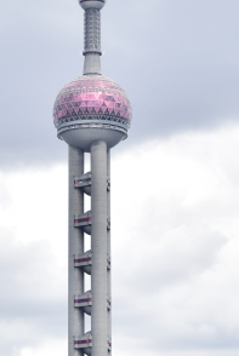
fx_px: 1727
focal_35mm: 174
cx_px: -12
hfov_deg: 7.9
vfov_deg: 11.7
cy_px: 70
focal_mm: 50
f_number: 4
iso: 100
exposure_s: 1/640
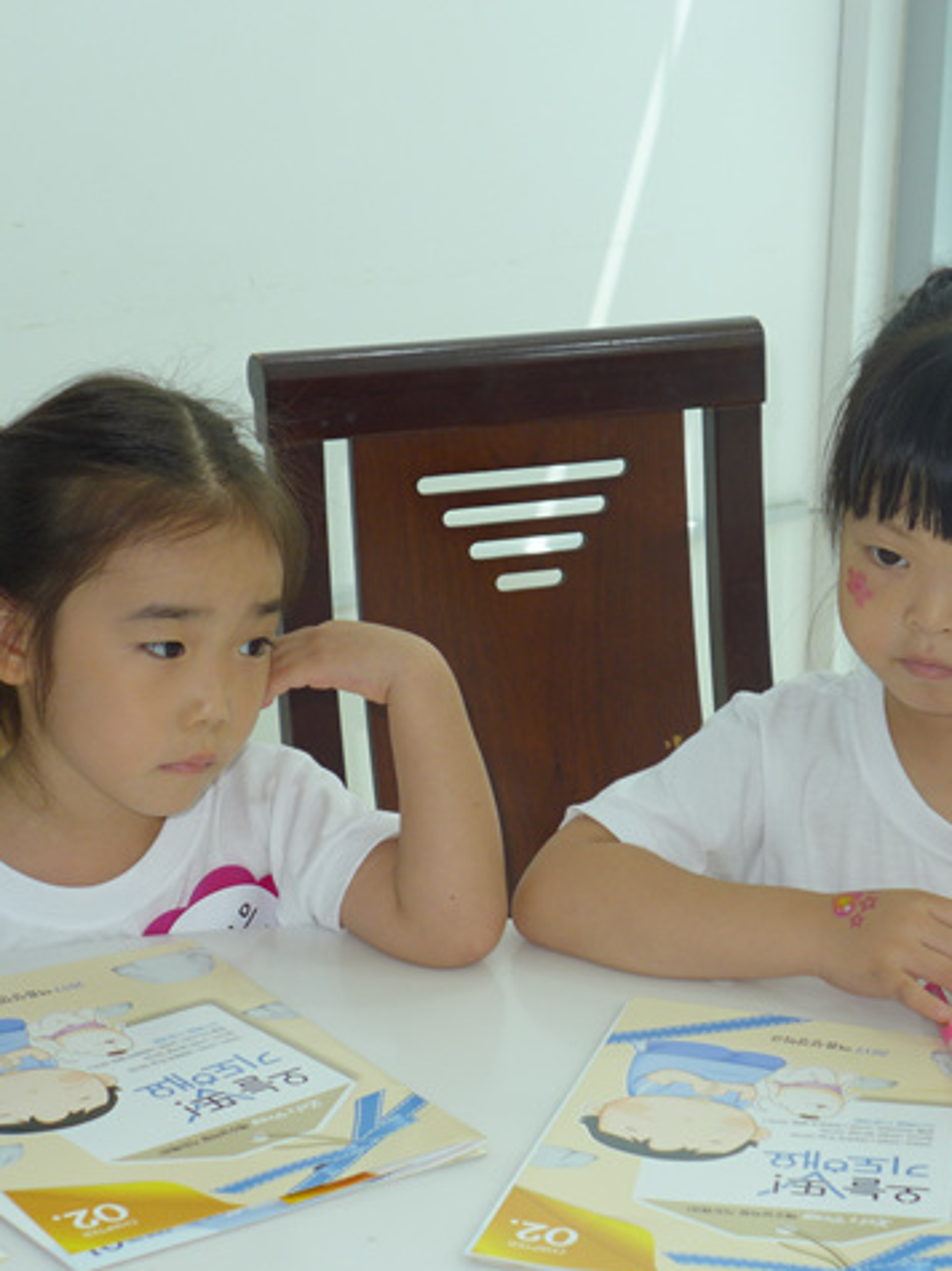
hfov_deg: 14.6
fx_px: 3705
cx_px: 551
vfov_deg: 19.5
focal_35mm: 101
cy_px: 634
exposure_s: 1/125
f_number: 2.5
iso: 100
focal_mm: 14.7
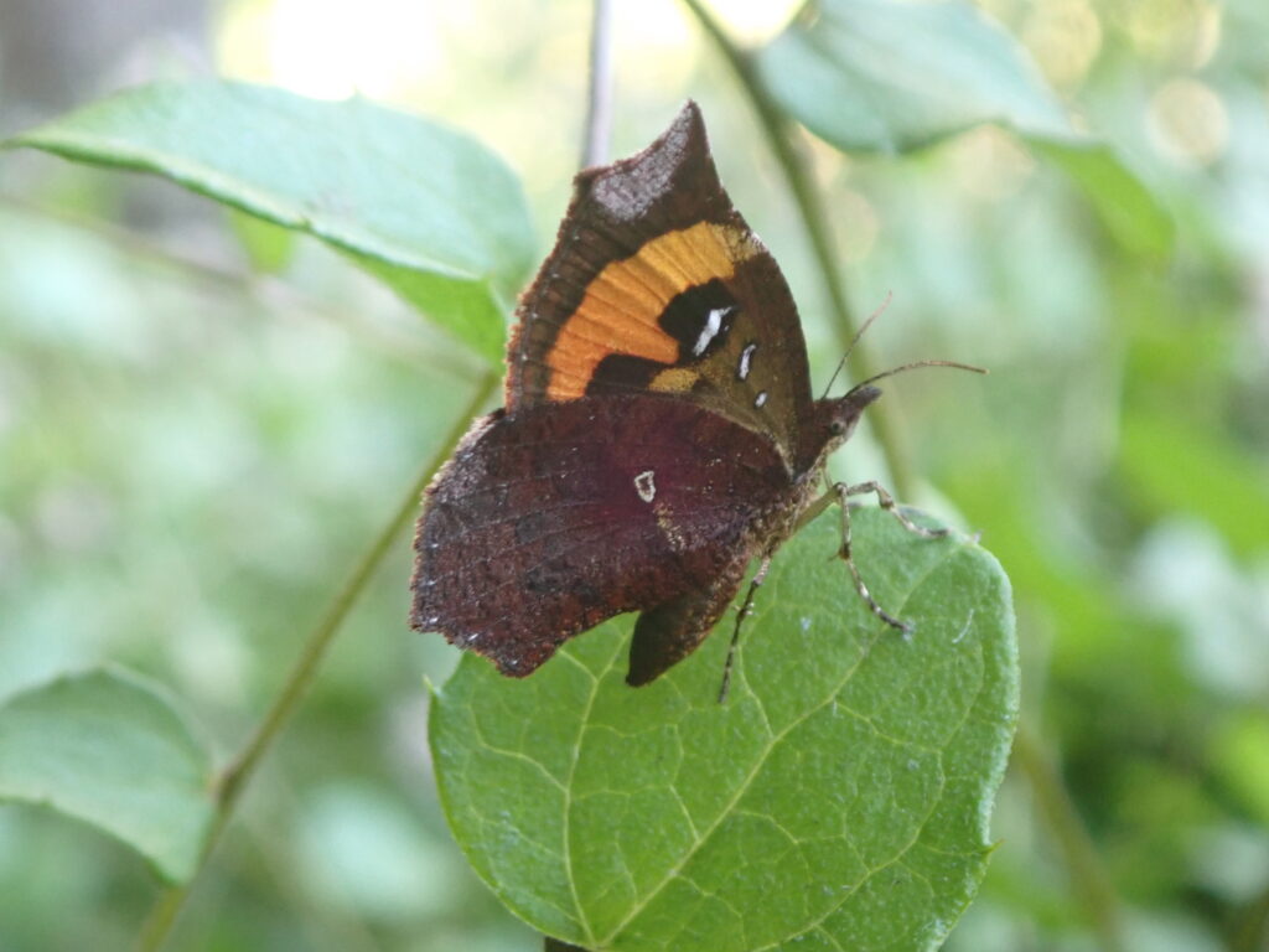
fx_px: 3666
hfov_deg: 19.6
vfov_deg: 14.8
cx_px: 634
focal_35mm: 100
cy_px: 476
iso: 800
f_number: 4.9
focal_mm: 18
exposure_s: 1/40
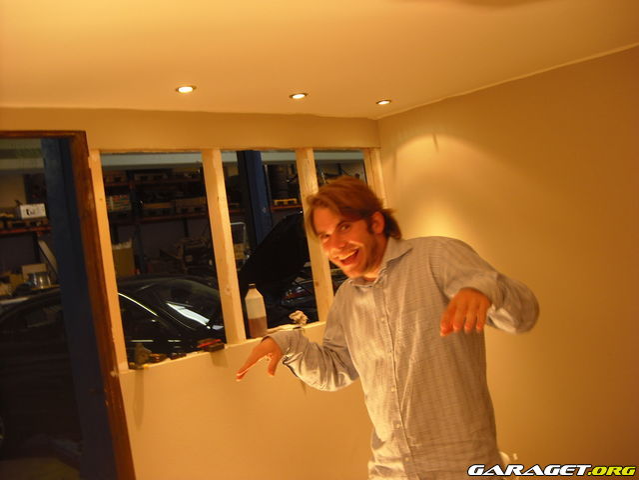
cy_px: 240
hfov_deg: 50.1
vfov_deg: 38.7
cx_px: 320
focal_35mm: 37
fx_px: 683
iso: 100
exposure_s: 1/10
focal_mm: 6.2
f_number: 2.7
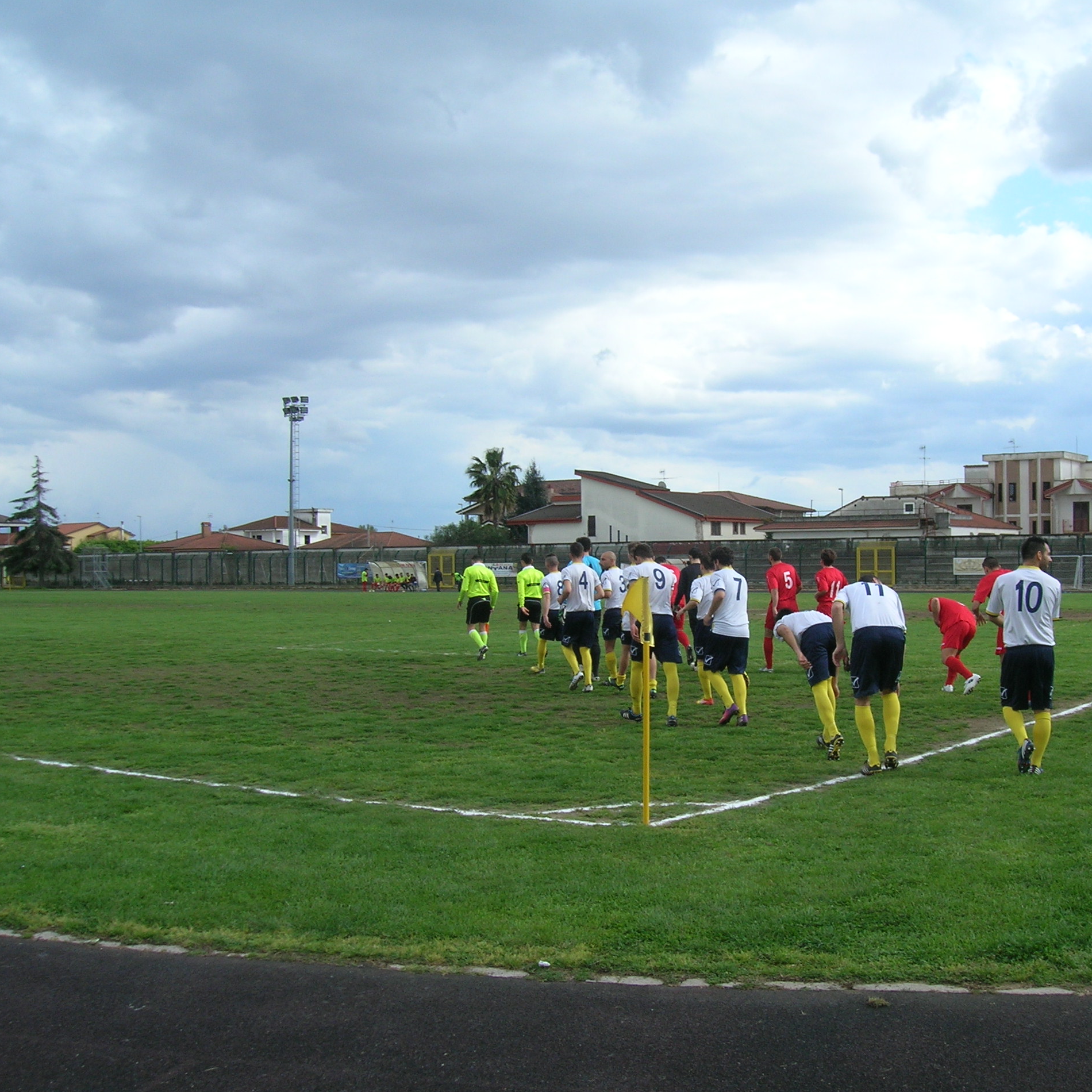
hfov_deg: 40.6
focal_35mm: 41
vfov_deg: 40.9
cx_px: 692
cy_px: 557
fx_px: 1463
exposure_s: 1/236
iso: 50
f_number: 4.9
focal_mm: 5.7
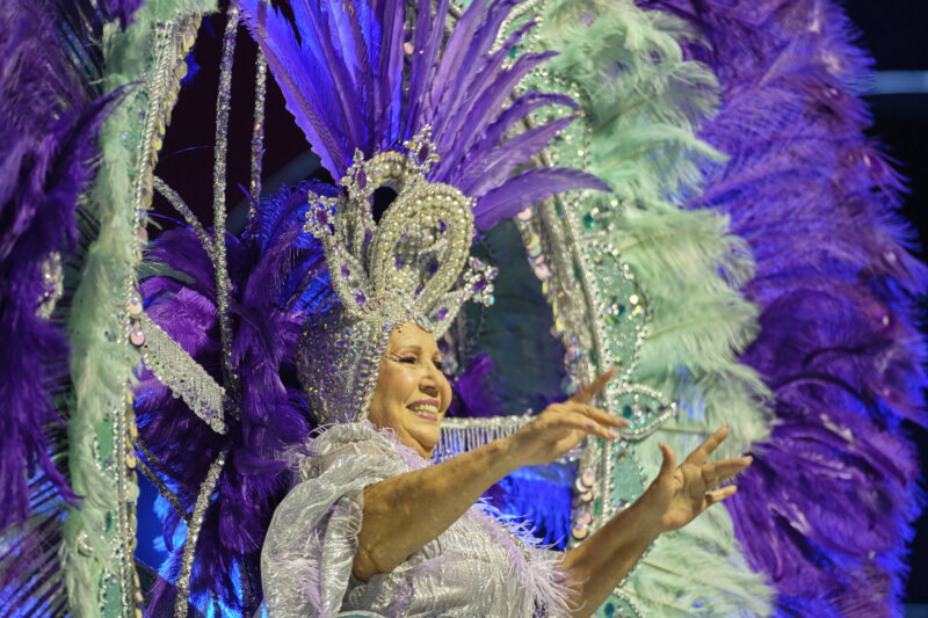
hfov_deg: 9.8
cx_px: 464
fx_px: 5412
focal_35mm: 210
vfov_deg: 6.5
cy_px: 309
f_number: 2.8
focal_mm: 140
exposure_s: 1/320
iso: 1250
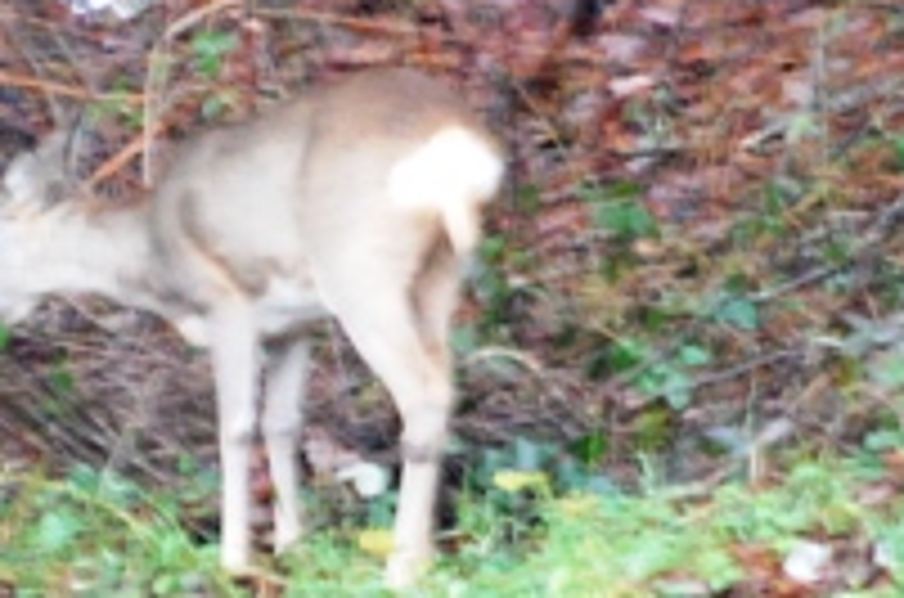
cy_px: 315
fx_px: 35974
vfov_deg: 1.0
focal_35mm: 1436
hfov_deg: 1.4
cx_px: 189
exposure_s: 1/50
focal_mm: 300
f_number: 5.6
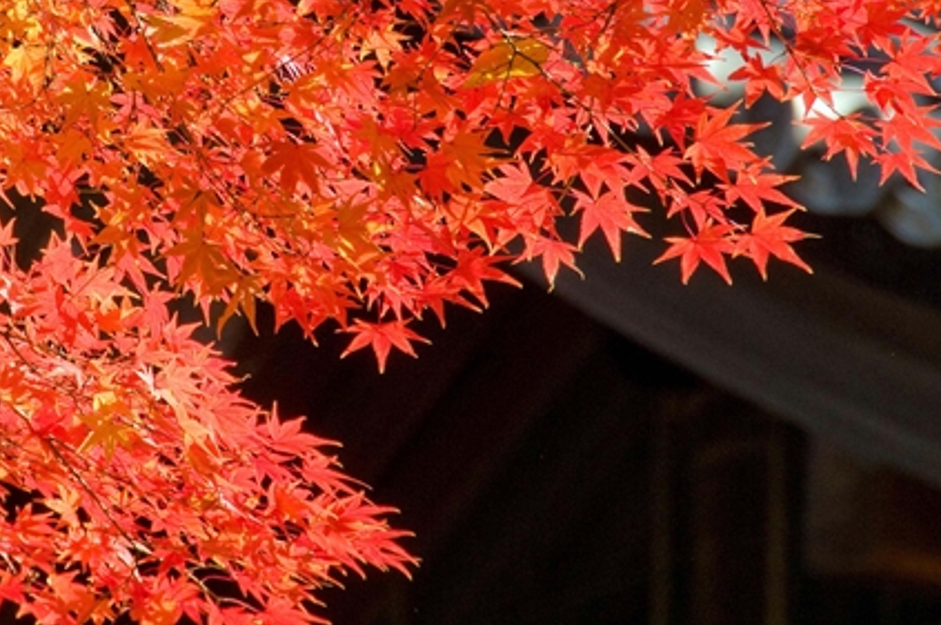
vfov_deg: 2.4
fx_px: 14803
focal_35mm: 567
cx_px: 267
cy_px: 81
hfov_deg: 3.6
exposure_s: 1/320
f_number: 9
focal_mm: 200
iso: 200
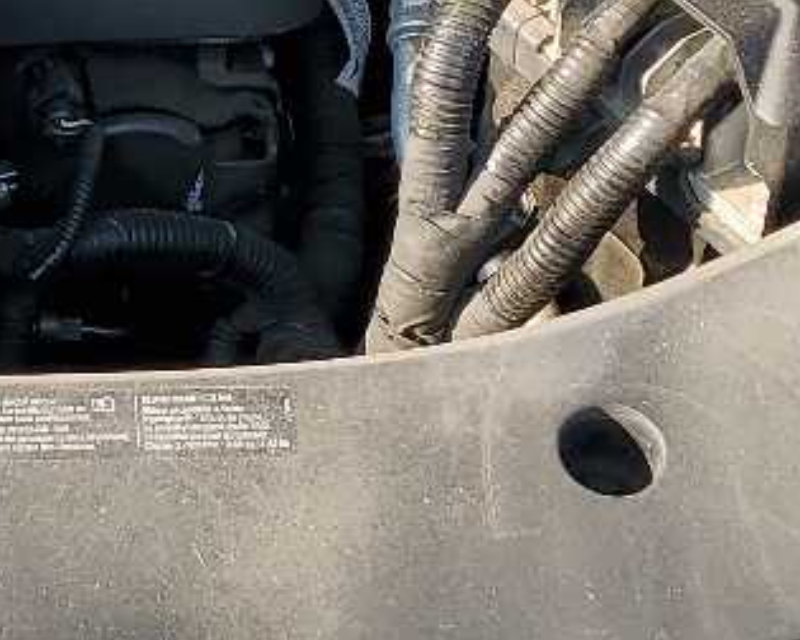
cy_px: 180
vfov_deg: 11.9
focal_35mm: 129
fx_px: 3054
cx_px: -109
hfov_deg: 14.5
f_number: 1.5
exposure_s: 1/588
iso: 50
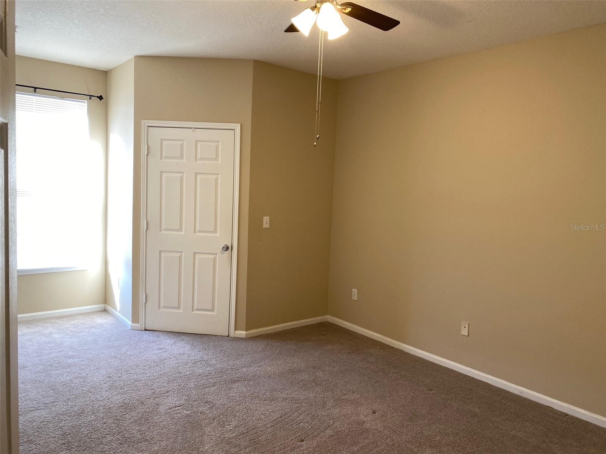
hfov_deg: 67.3
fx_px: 455
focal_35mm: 26
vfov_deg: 53.1
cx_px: 303
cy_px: 227
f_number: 1.8
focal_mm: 4.25
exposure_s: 1/120
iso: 125
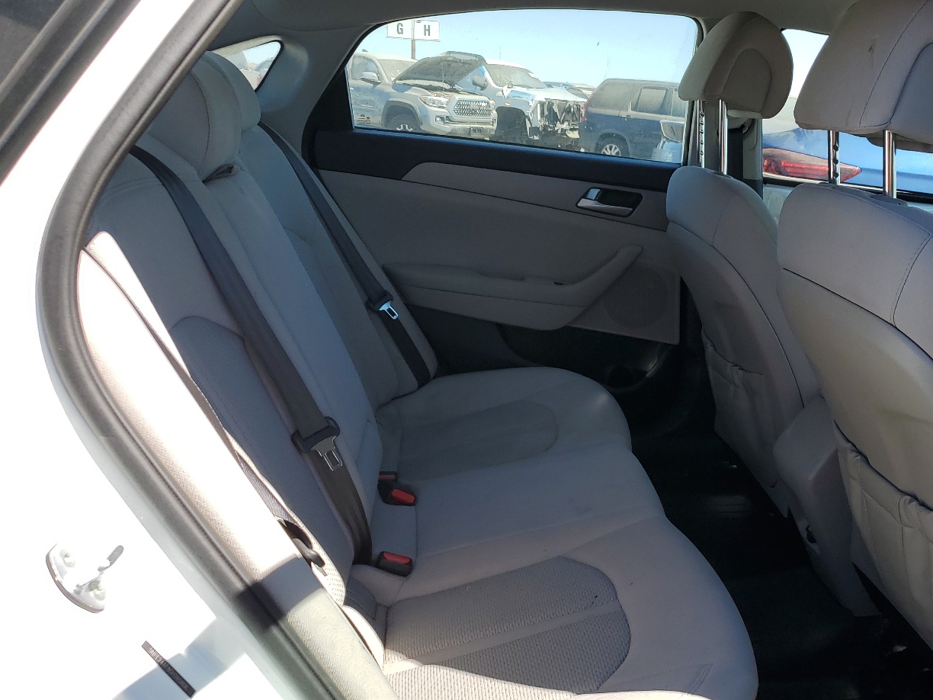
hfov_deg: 53.1
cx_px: 606
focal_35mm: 34
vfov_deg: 41.7
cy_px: 393
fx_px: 916
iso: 50
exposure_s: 1/1111
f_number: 1.5
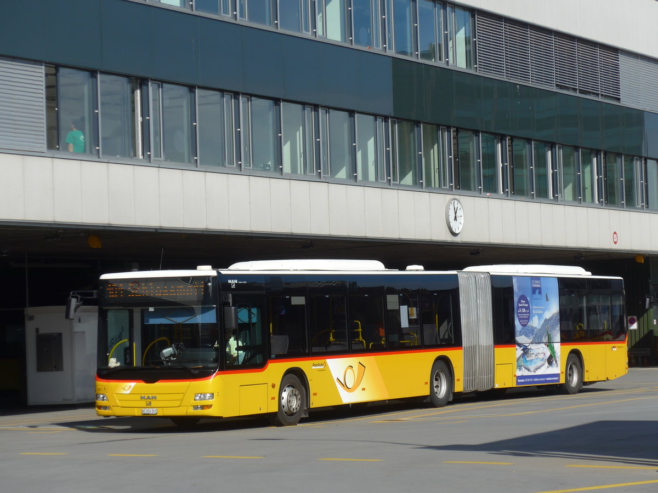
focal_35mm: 117
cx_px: 329
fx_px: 2224
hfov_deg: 16.8
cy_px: 246
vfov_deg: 12.7
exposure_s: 1/640
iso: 80
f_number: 5
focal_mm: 22.9
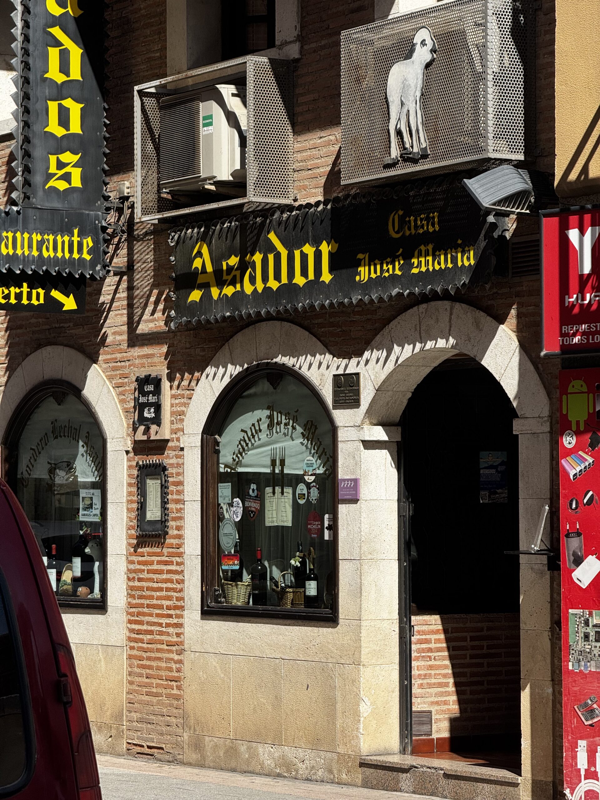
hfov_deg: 12.3
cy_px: 400
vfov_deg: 16.4
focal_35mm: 120
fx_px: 2773
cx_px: 300
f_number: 2.8
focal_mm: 15.66
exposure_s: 1/1271
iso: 50
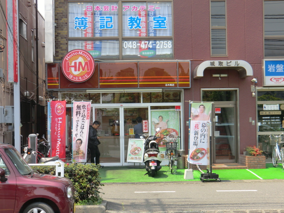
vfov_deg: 22.6
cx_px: 142
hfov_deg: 29.8
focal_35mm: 65
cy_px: 106
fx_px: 533
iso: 64
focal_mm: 11.6
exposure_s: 1/200
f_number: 4.4
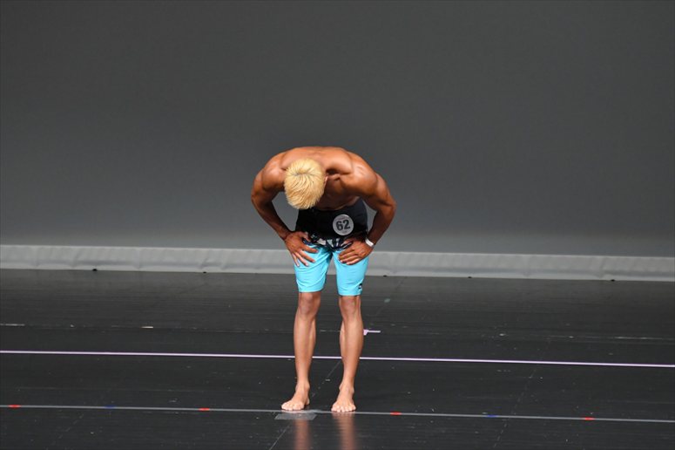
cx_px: 338
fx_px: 5903
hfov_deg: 6.5
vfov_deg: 4.4
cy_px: 225
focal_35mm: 315
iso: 4000
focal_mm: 210
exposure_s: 1/400
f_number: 5.6
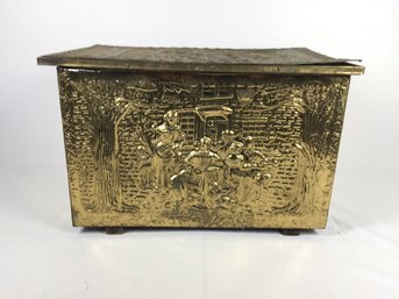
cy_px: 150
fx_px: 334
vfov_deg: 48.2
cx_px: 200
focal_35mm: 29
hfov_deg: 61.7
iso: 32
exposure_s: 1/60
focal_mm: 4.15
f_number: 2.2
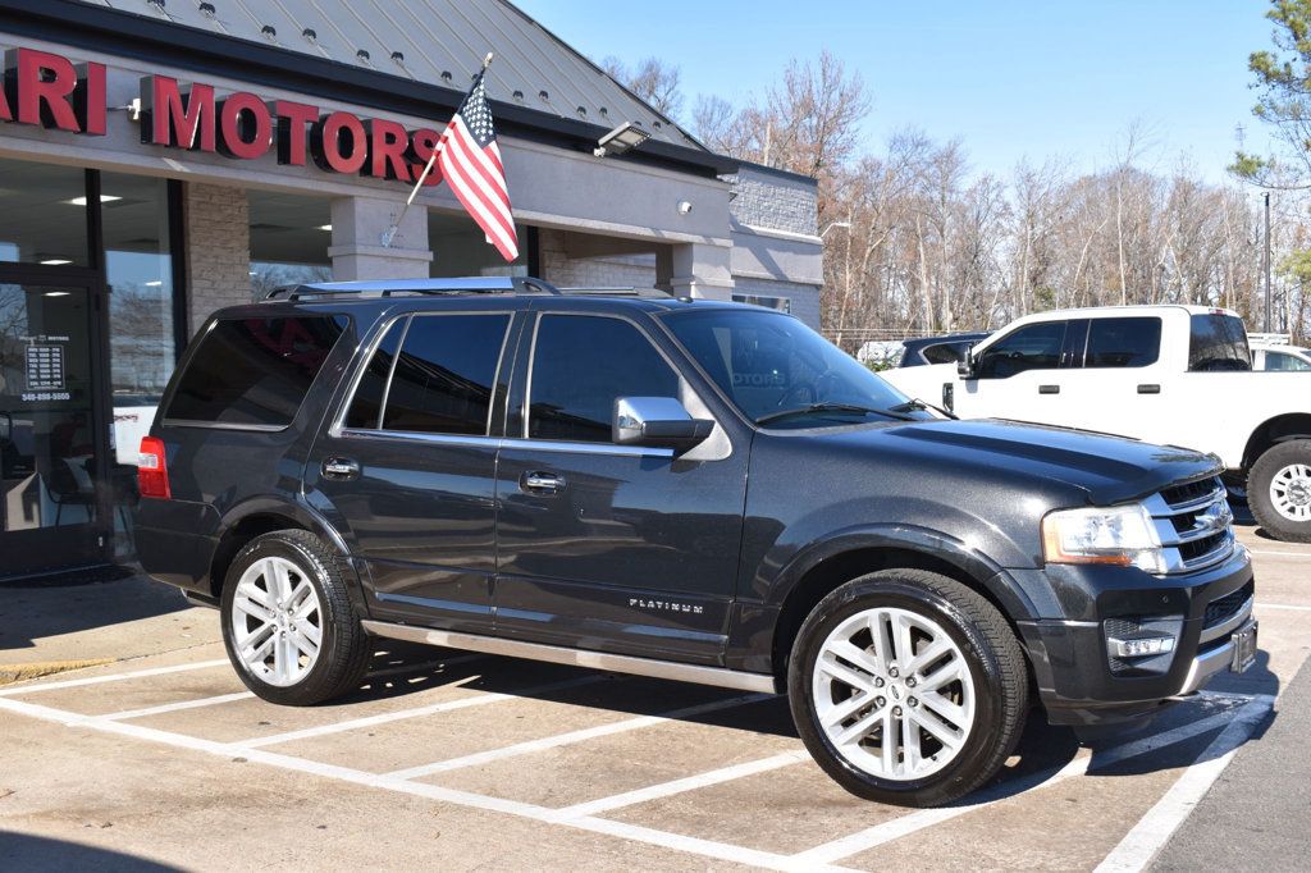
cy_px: 436
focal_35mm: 39
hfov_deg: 49.6
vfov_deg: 34.2
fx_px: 1420
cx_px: 656
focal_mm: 26
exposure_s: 1/400
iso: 200
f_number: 7.1
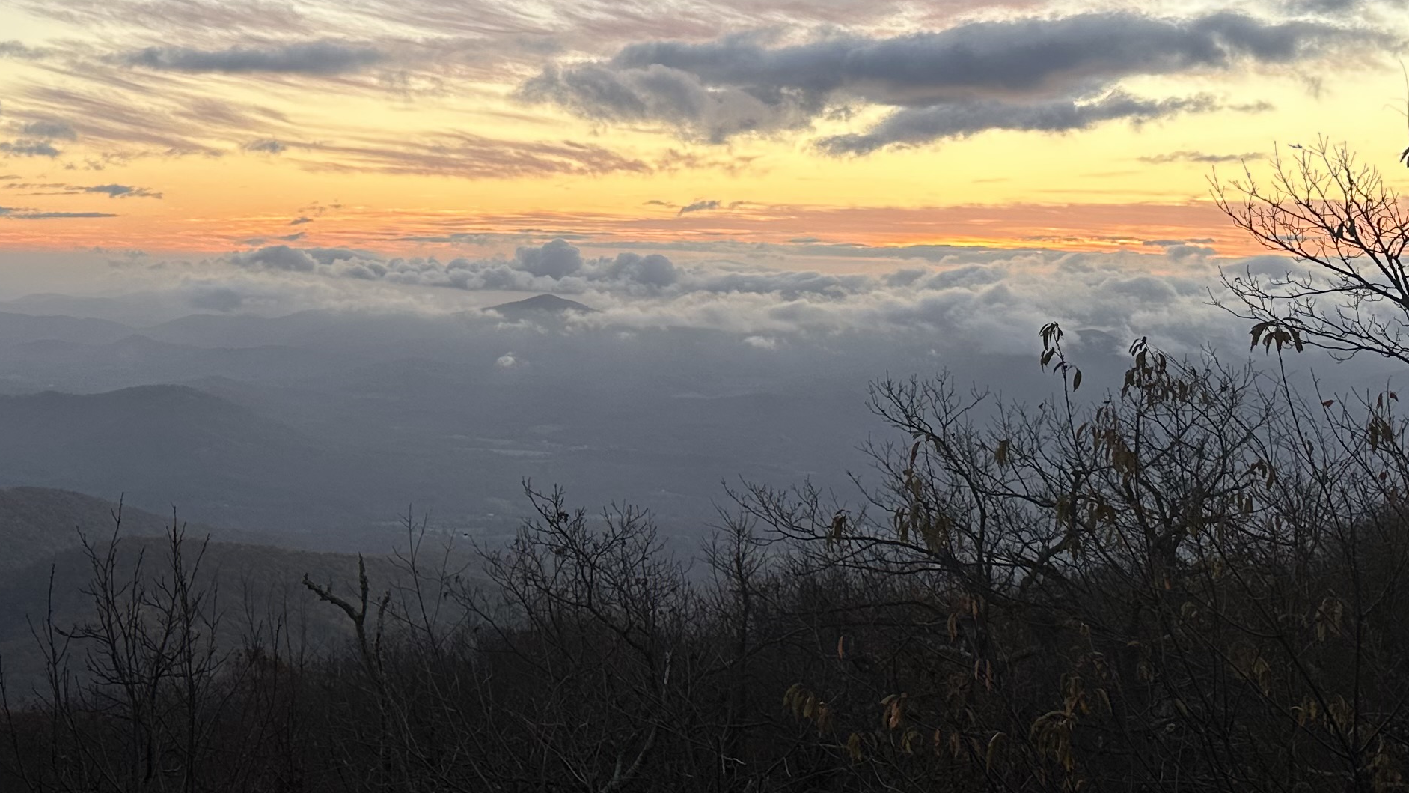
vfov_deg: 21.2
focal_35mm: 56
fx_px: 2092
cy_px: 152
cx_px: 433
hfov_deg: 36.7
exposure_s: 1/198
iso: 64
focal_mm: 6.86
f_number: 1.78
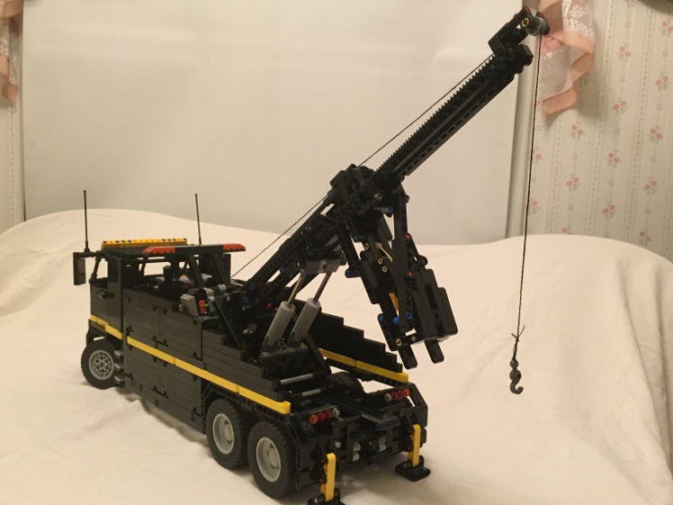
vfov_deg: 45.4
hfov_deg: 58.3
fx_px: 603
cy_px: 268
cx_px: 353
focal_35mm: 31
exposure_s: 1/30
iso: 160
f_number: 2.2
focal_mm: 4.15
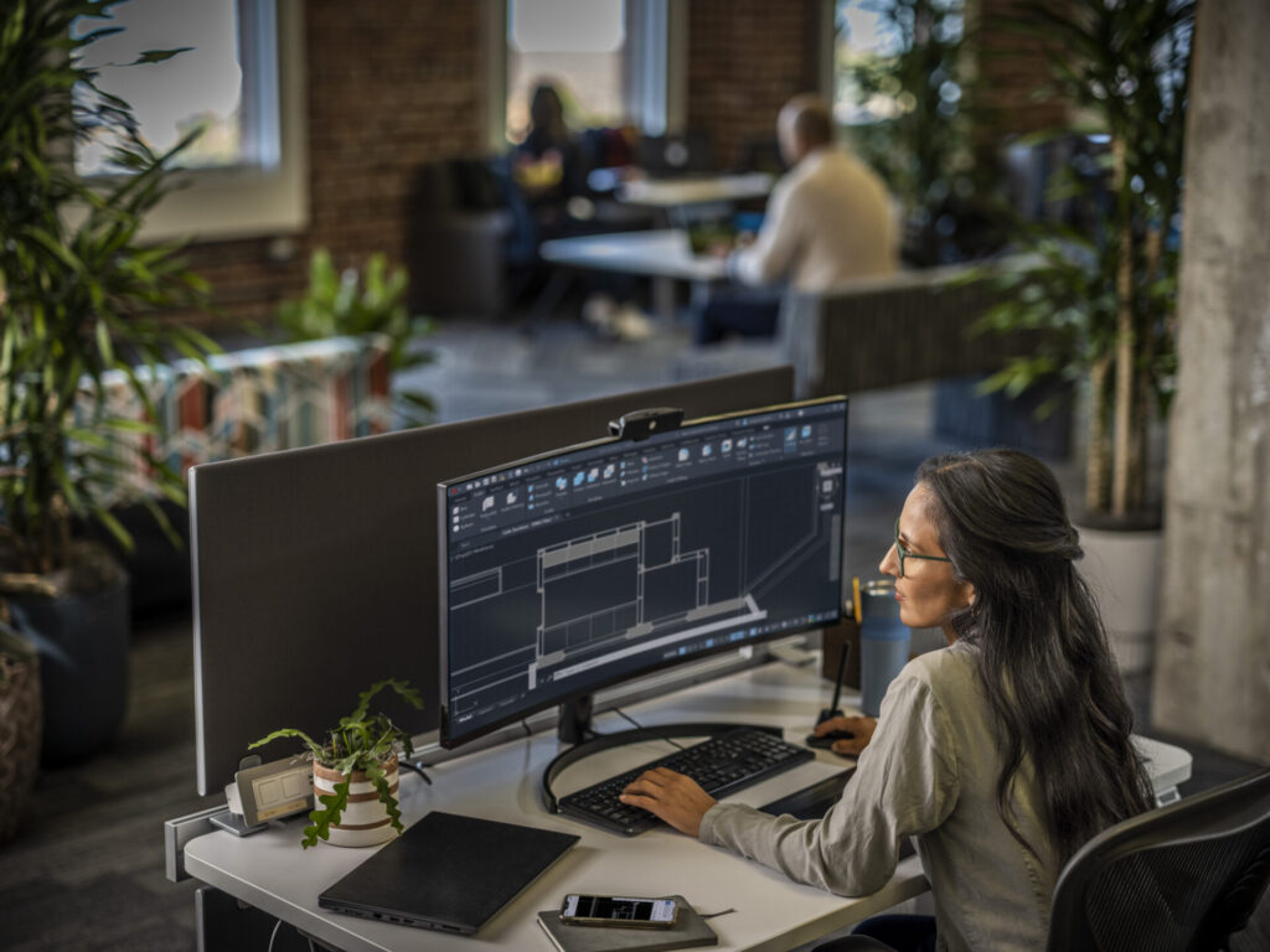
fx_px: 2311
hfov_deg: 30.7
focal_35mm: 63
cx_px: 635
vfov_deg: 23.3
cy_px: 476
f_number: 2
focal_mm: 80
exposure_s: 1/125
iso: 200
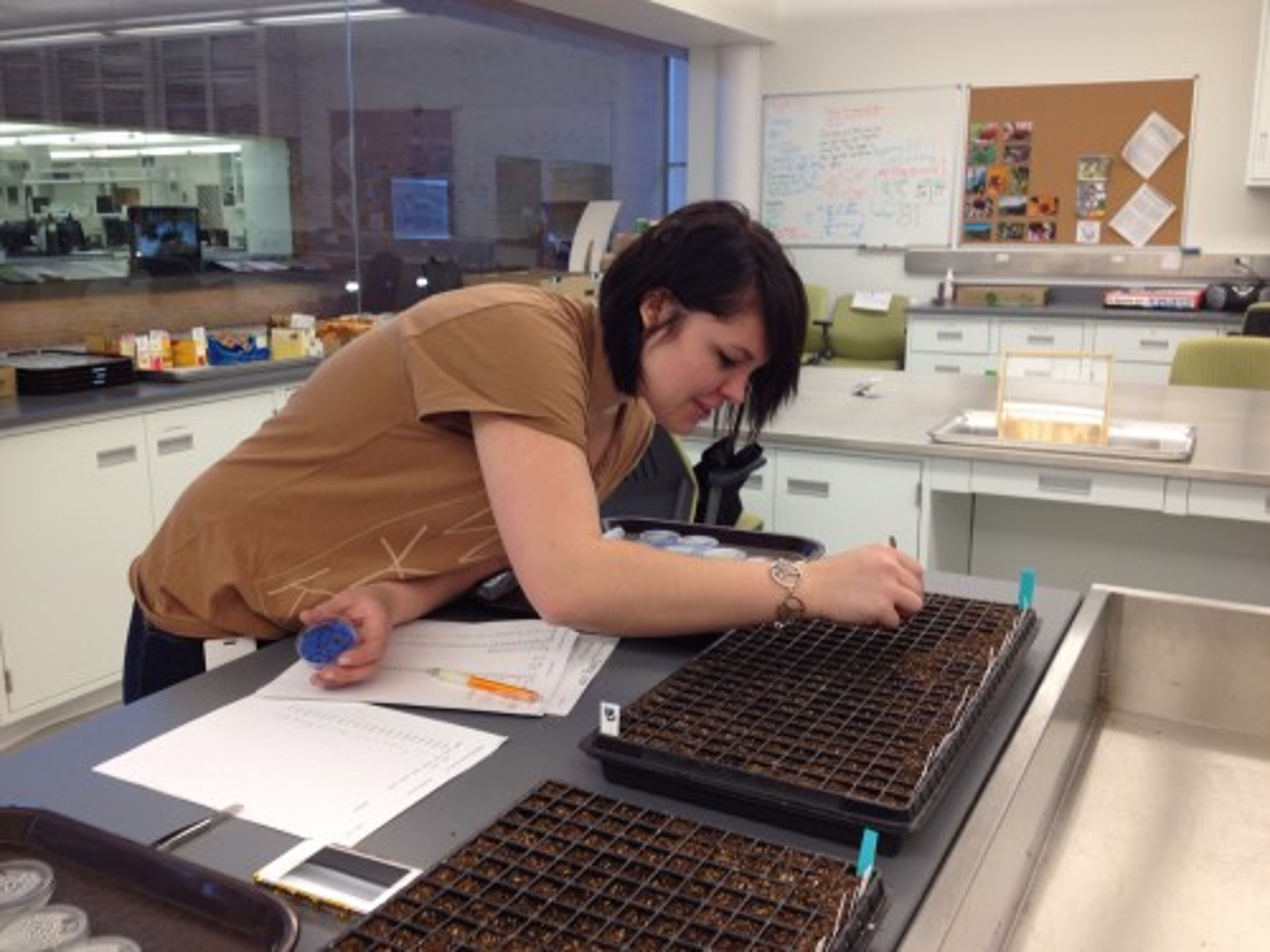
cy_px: 476
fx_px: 1284
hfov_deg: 52.6
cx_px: 635
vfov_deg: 40.7
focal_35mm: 35
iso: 50
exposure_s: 1/20
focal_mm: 4.28
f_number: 2.4
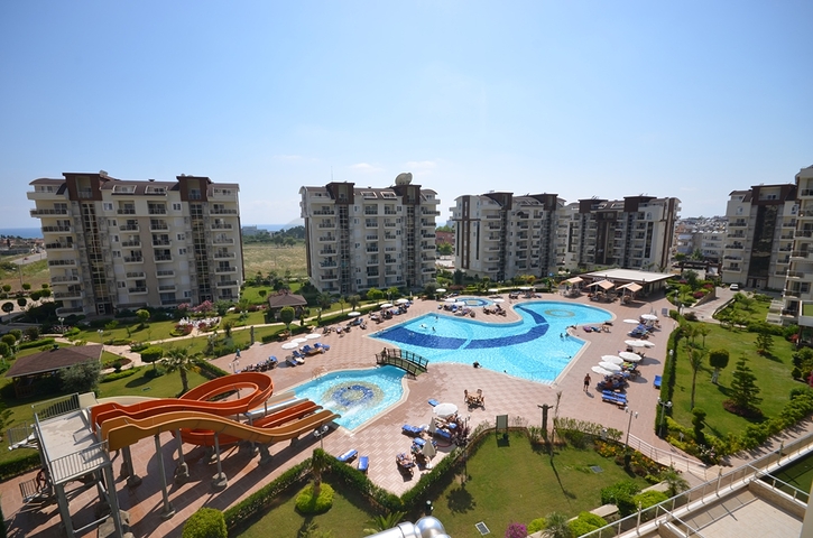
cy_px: 269
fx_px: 338
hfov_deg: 100.5
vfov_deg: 77.1
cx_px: 406
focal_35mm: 15
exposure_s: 1/250
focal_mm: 10
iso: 100
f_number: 9
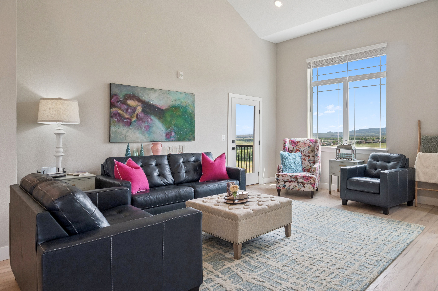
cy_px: 139
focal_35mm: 22
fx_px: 267
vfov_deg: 57.1
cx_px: 260
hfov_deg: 77.8
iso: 400
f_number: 9
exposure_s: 1/250
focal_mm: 18
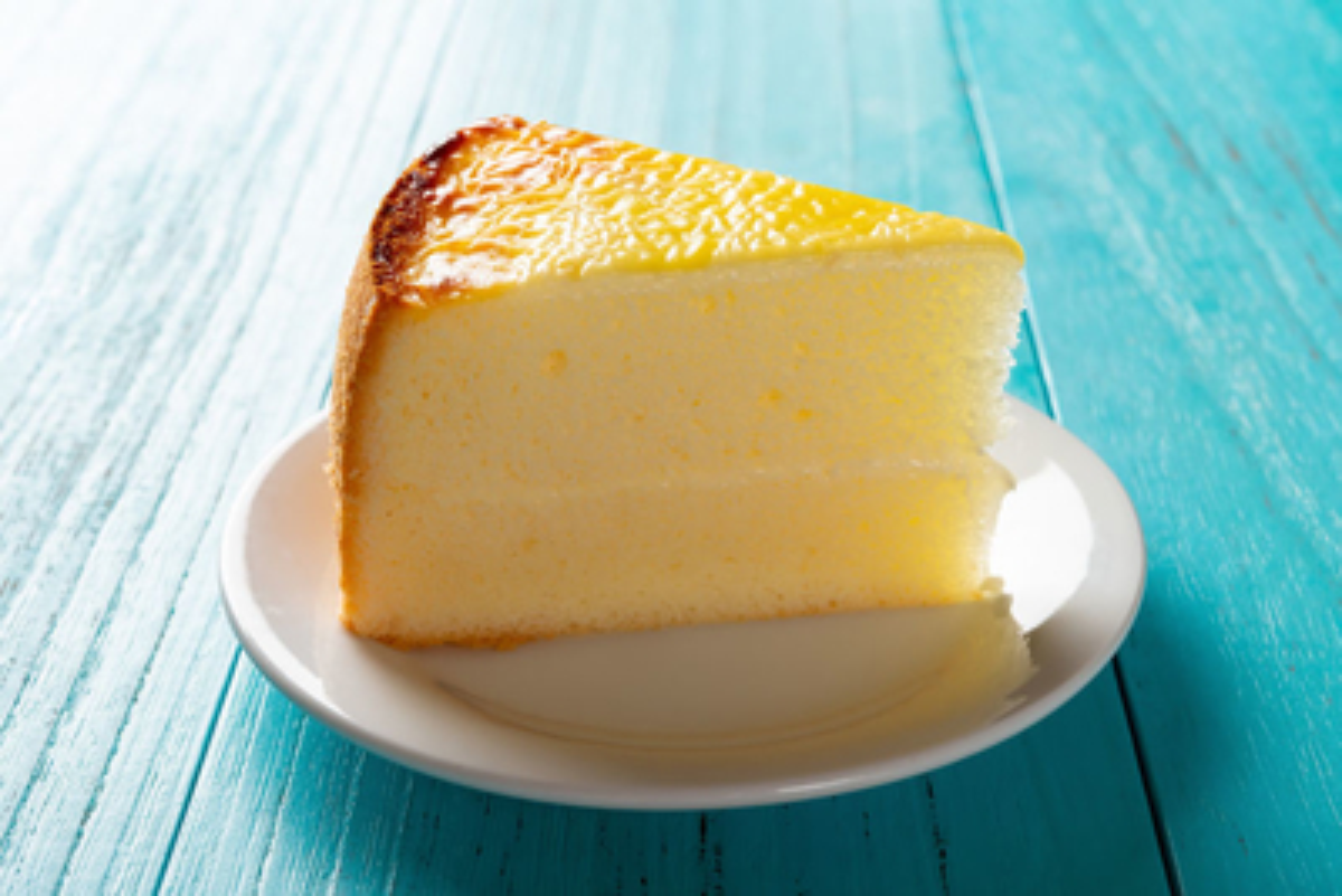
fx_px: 2237
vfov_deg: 22.6
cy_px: 448
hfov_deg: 33.4
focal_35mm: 60
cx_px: 671
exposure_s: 1/160
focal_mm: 60
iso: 100
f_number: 16
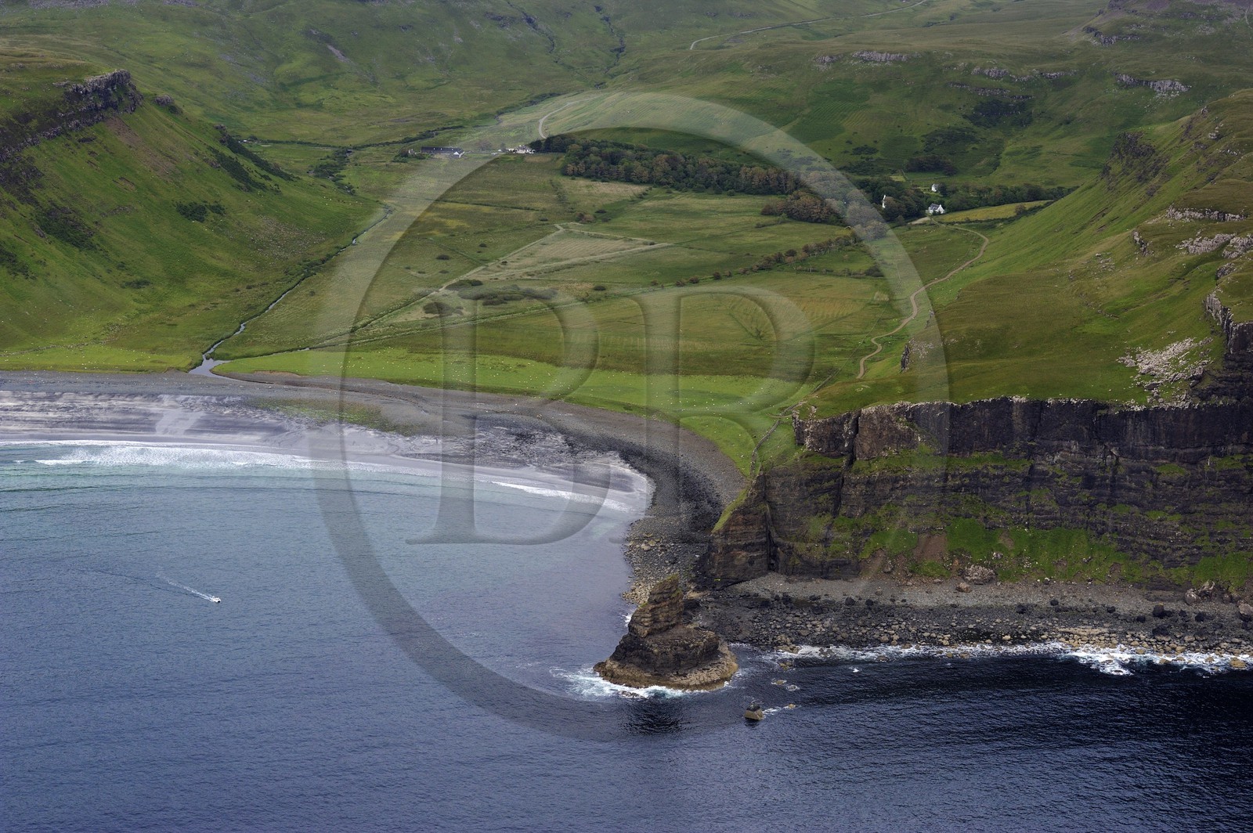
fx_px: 2434
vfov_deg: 19.4
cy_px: 416
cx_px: 626
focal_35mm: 70
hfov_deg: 28.9
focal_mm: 70
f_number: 9
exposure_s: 1/800
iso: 800
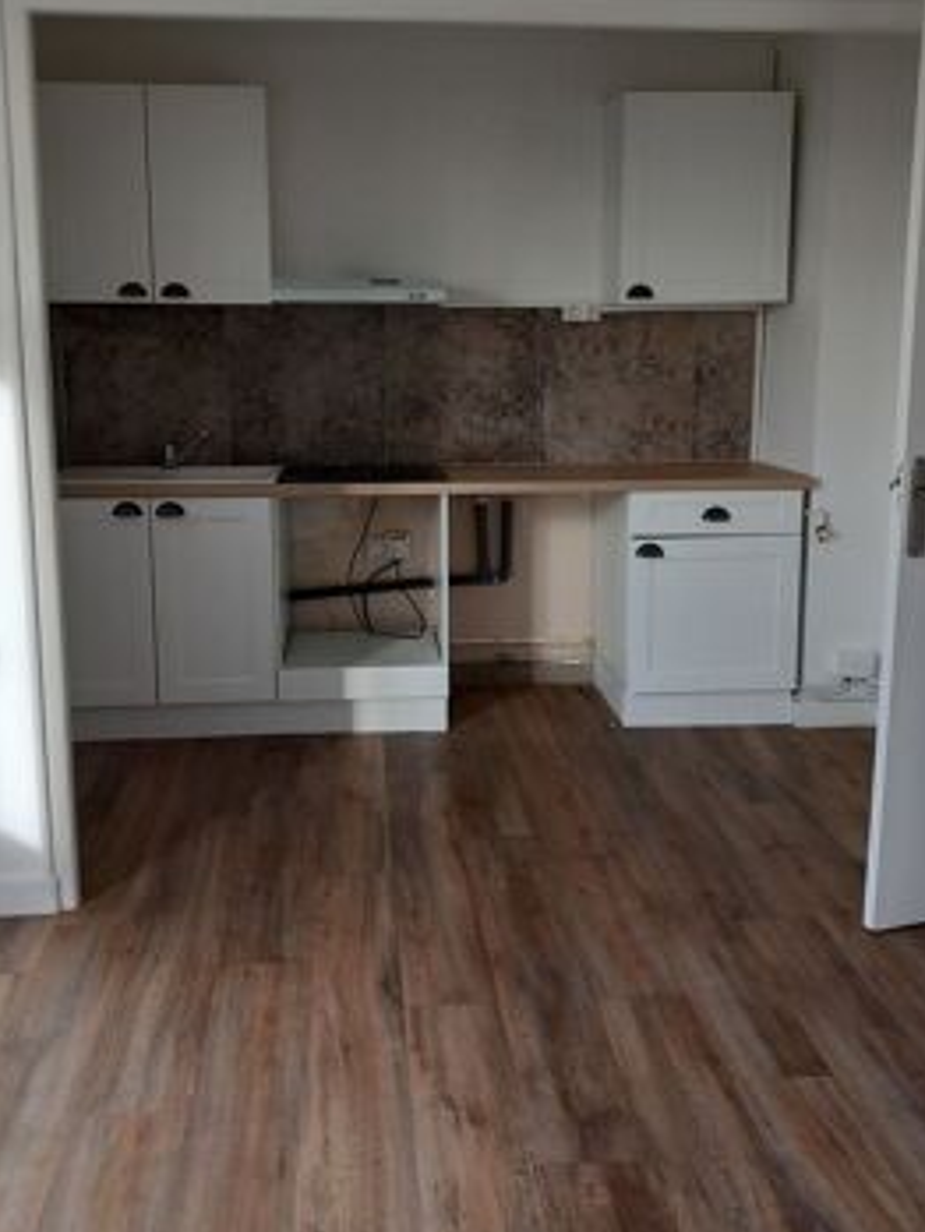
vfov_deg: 55.2
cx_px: 438
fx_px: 1175
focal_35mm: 33
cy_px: 549
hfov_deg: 43.0
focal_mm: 4
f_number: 1.8
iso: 100
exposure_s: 1/50
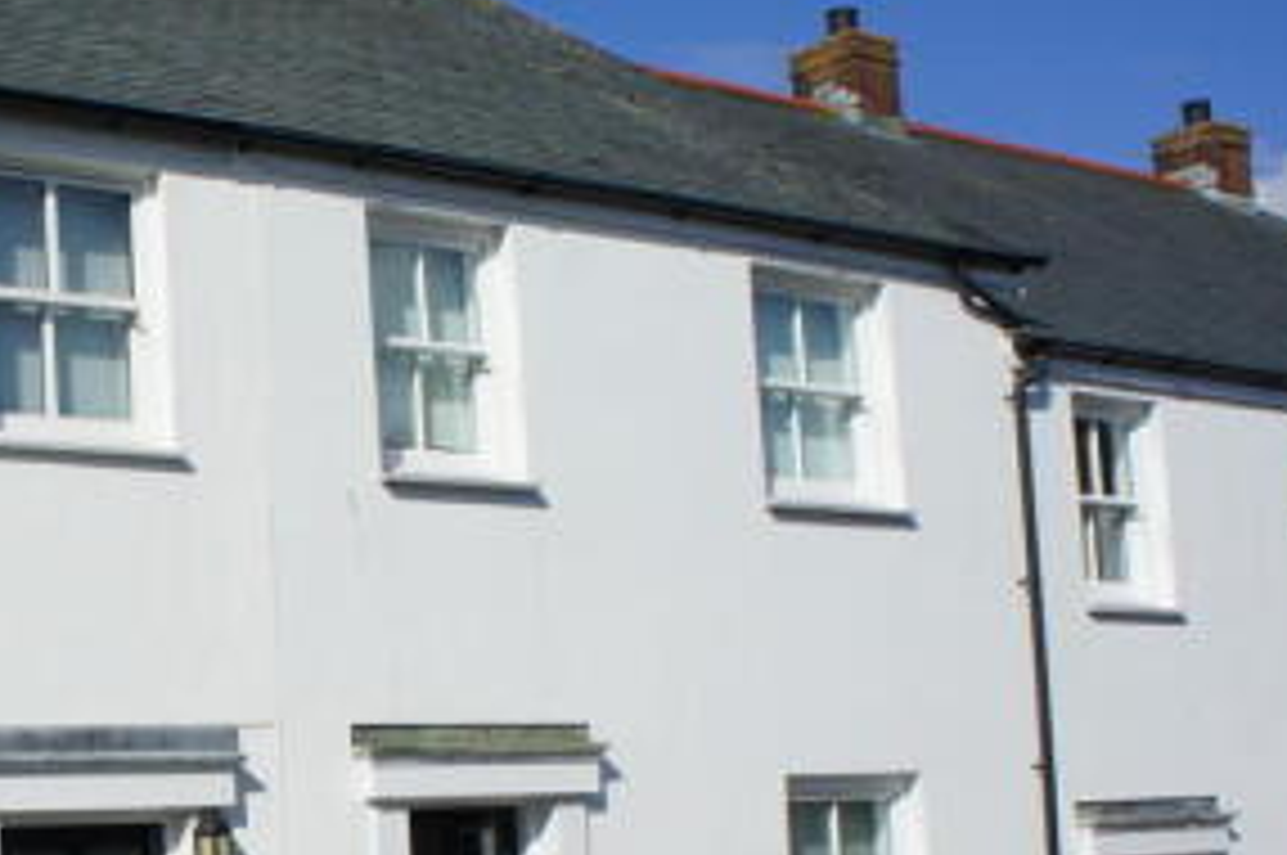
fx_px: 2214
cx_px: -50
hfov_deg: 29.8
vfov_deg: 21.7
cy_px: 621
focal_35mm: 62
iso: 200
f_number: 13
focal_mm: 18
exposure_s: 1/400
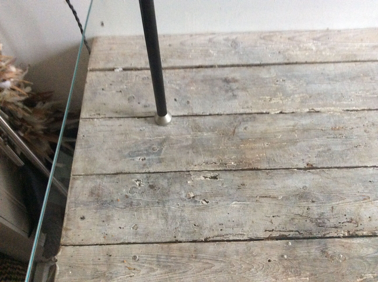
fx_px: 349
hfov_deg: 56.9
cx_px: 189
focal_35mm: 32
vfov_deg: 44.1
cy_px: 141
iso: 250
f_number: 2.4
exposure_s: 1/20
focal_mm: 3.3
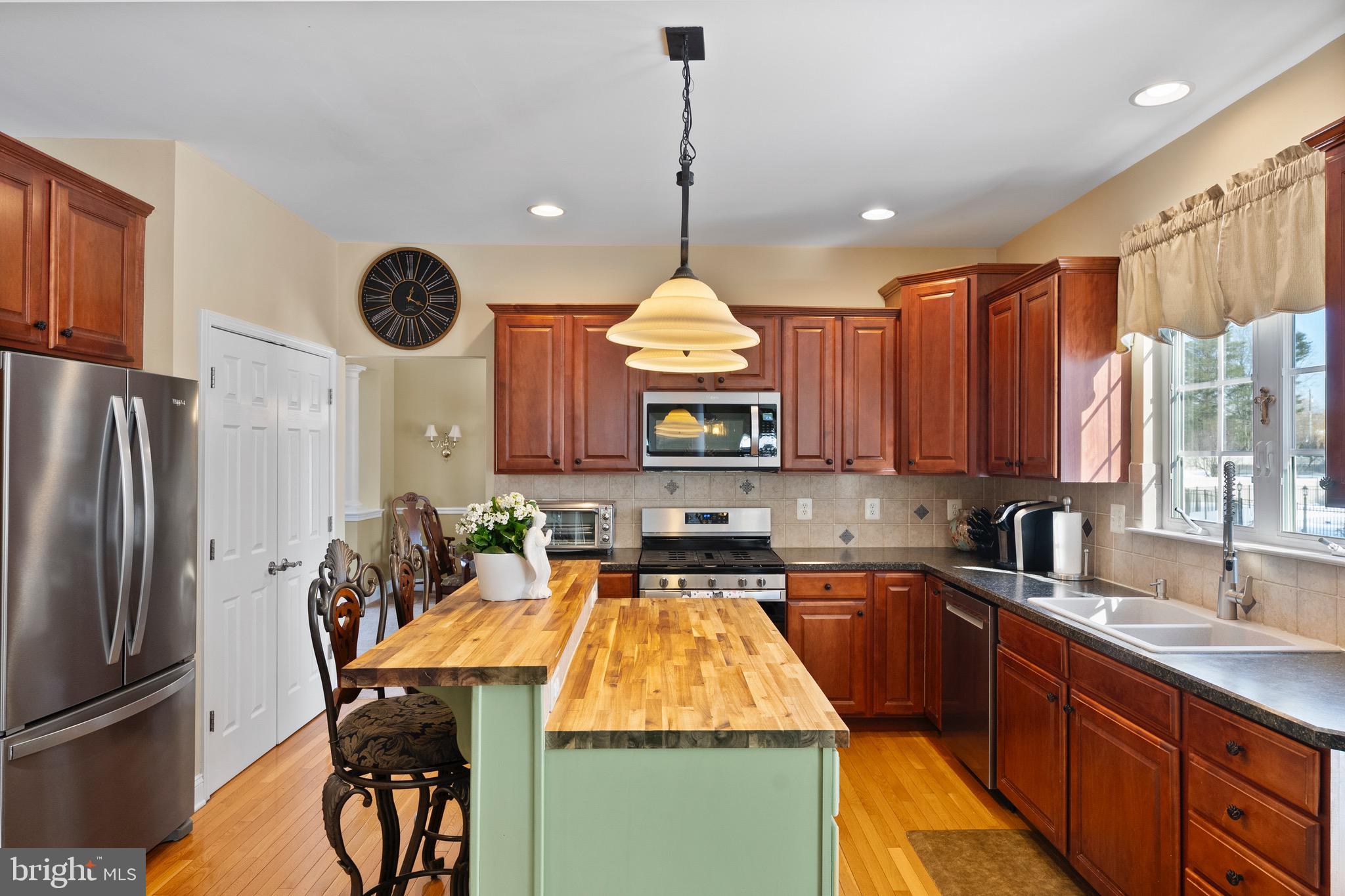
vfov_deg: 59.5
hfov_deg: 81.2
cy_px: 448
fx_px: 784
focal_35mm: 21
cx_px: 672
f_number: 7.1
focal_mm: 21
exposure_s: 1/13
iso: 800
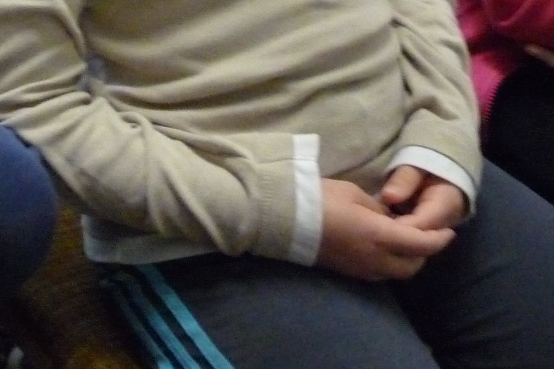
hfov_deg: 25.1
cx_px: 141
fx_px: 1231
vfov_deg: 16.1
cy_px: -122
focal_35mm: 80
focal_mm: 4.8
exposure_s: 1/25
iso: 800
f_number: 2.8
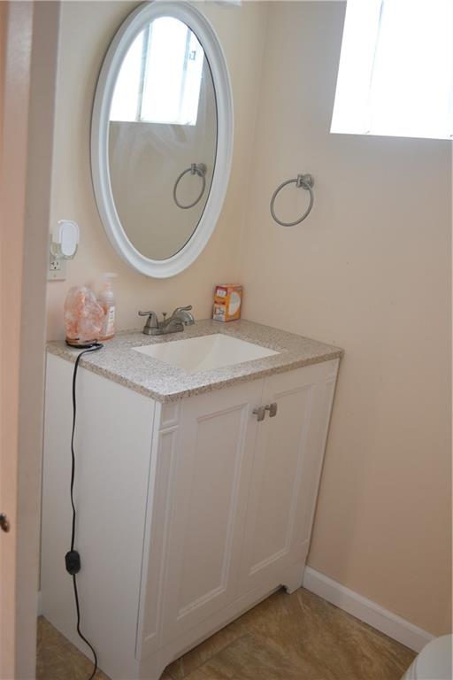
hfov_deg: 40.0
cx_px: 226
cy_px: 340
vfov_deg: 57.2
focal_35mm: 33
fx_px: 623
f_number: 3.8
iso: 640
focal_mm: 22
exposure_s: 1/15
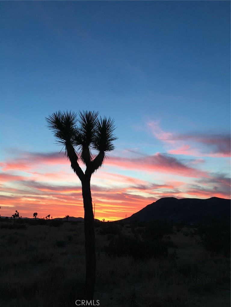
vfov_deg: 61.7
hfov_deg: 48.2
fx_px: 258
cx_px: 116
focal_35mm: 29
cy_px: 154
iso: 50
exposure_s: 1/15
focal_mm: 4.15
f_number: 2.2
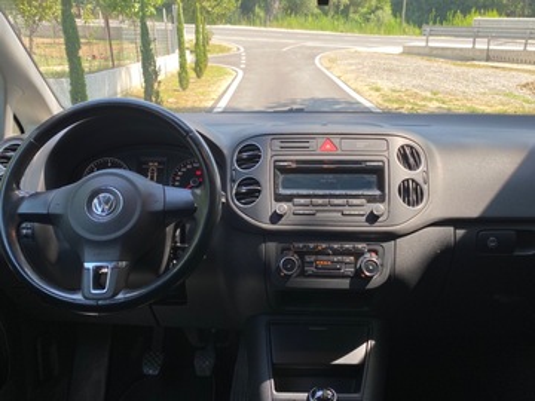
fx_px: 402
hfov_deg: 67.3
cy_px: 200
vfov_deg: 53.1
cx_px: 268
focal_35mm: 26
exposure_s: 1/174
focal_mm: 4.25
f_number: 1.8
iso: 32
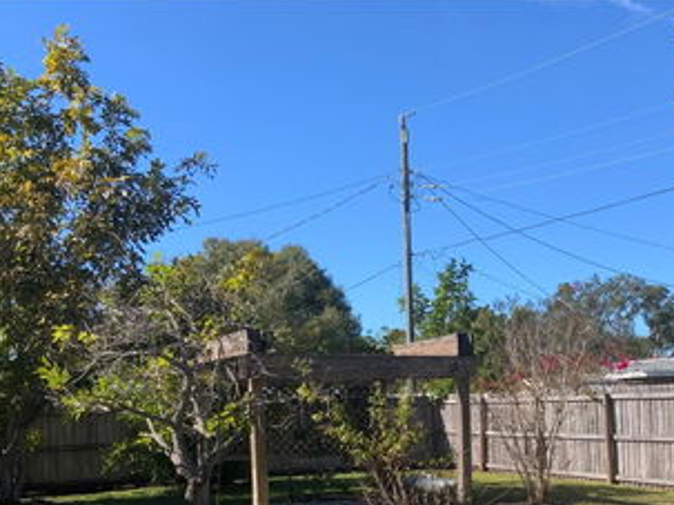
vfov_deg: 28.8
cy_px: 425
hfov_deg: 38.5
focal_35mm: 49
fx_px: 954
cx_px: 452
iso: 16
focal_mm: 3
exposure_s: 1/1342
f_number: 1.8
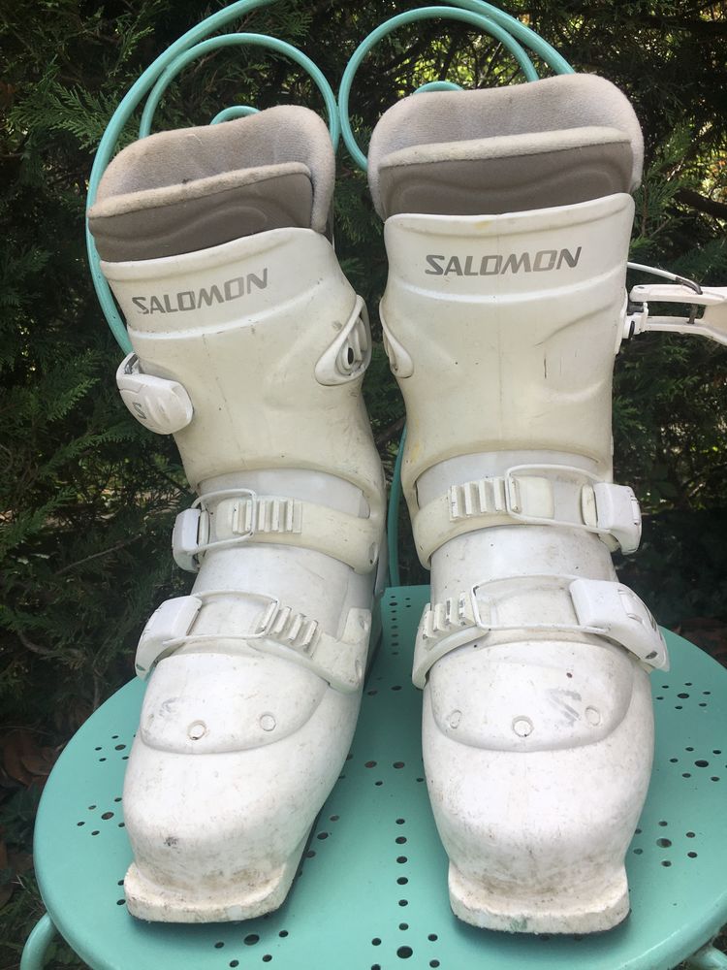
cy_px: 485
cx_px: 364
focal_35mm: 29
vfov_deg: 61.7
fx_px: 812
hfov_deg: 48.2
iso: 25
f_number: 2.2
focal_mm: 4.15
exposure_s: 1/301
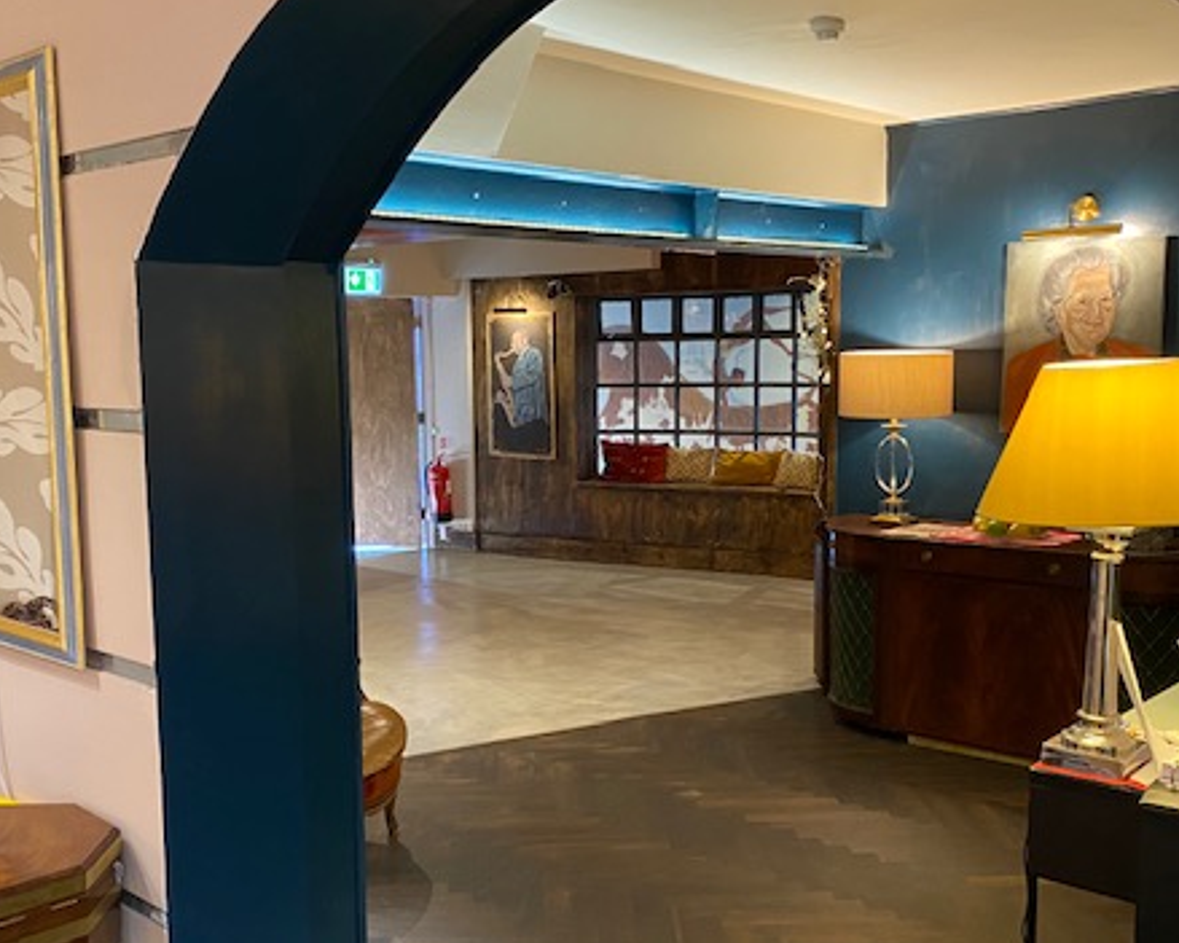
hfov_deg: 49.0
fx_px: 1291
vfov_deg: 40.1
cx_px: 534
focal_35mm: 37
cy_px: 505
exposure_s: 1/50
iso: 400
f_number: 1.8
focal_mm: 4.25
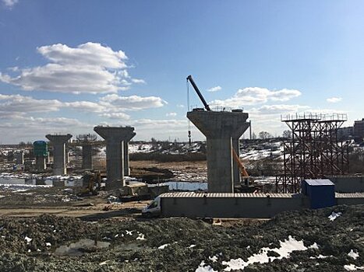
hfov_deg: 61.7
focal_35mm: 29
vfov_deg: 48.2
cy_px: 136
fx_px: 305
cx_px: 182
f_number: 2.2
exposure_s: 1/2849
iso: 25
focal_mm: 4.15
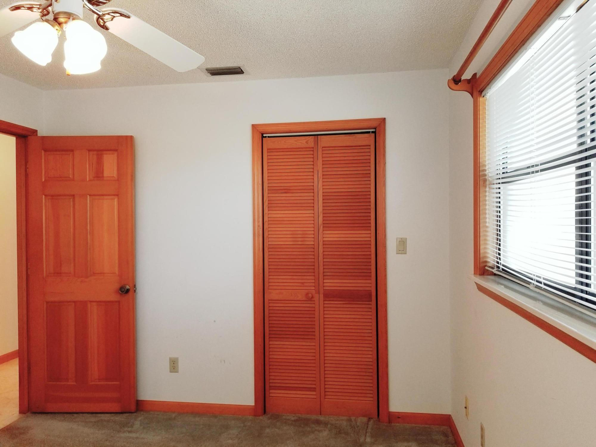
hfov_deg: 67.3
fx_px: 448
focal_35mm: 26
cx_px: 298
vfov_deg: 53.1
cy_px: 224
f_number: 1.7
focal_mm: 4.3
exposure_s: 1/120
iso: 100
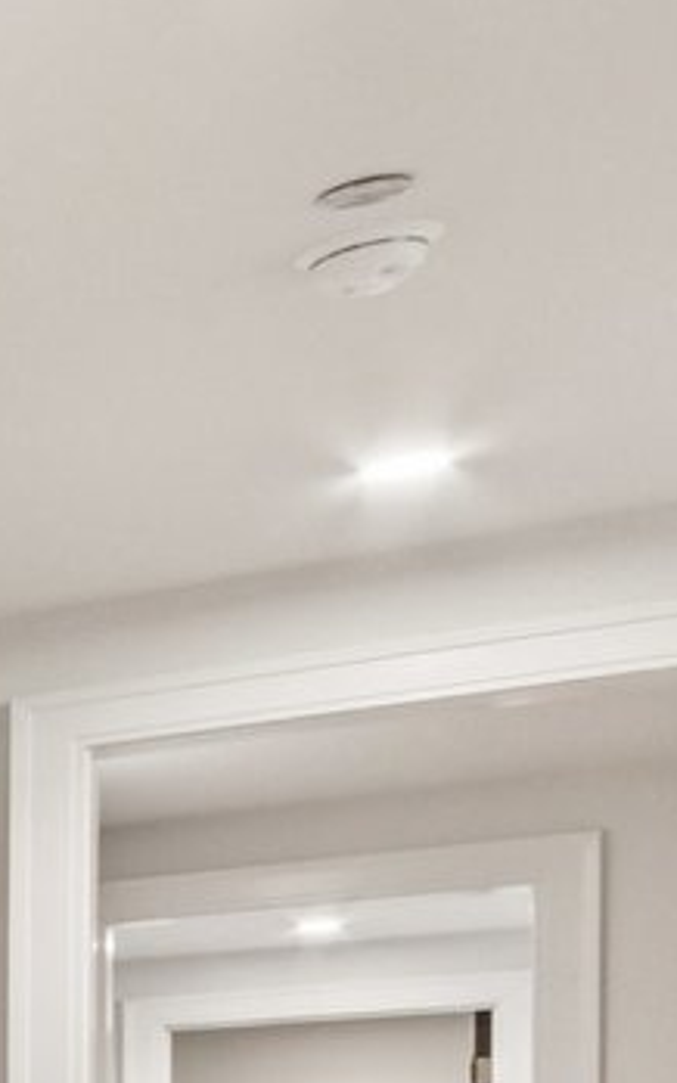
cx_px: -1702
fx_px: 2097
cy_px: 1303
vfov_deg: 25.9
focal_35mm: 71
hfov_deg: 9.5
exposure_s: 1/6
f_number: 8
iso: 400
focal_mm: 10
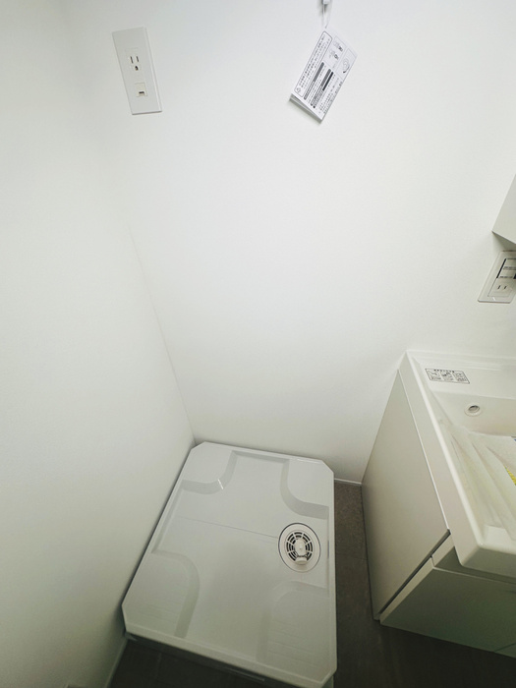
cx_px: 258
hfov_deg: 85.7
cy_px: 344
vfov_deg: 102.1
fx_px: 278
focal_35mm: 14
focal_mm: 2.22
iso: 40
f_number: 2.2
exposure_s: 1/99
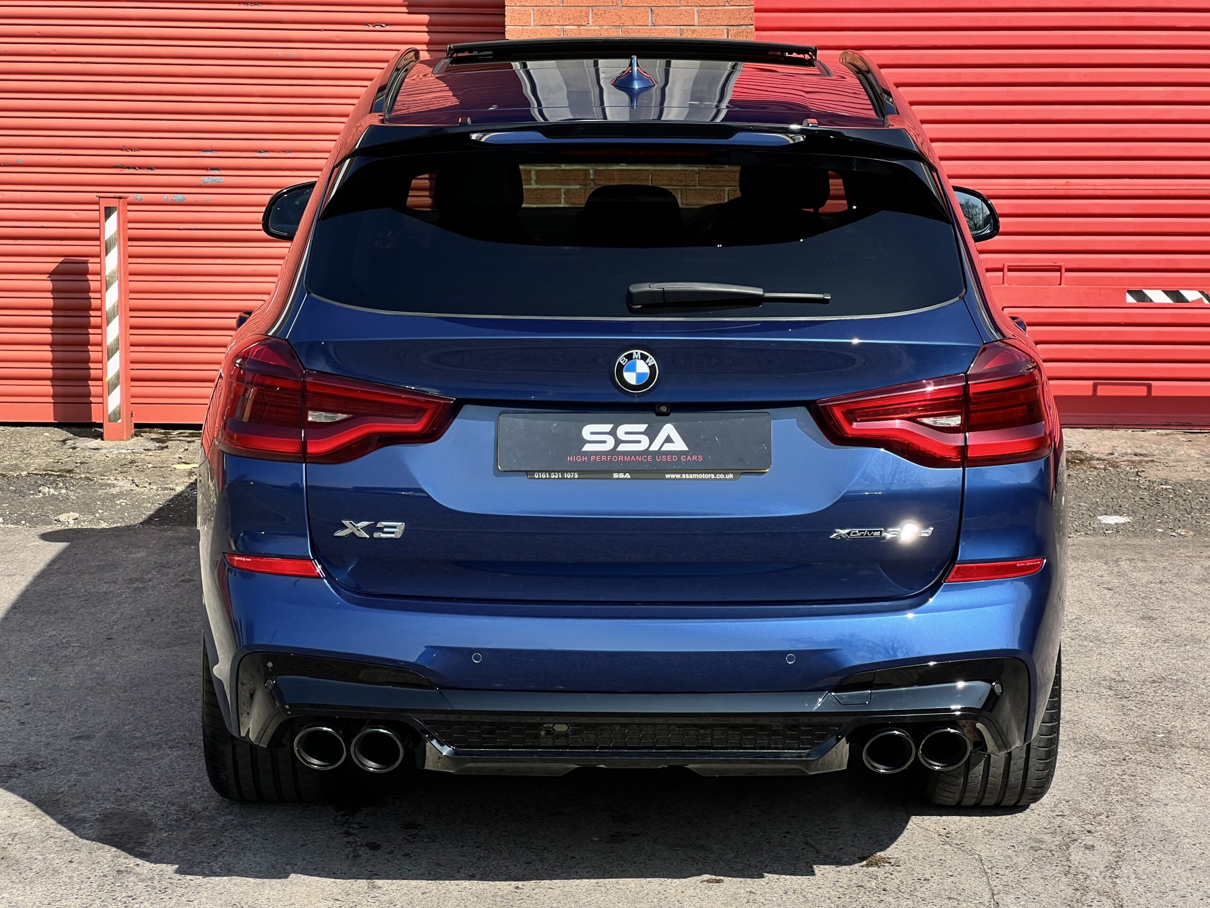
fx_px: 2692
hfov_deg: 25.3
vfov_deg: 19.1
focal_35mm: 77
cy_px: 454
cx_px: 605
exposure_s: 1/605
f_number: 2.8
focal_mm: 9
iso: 32
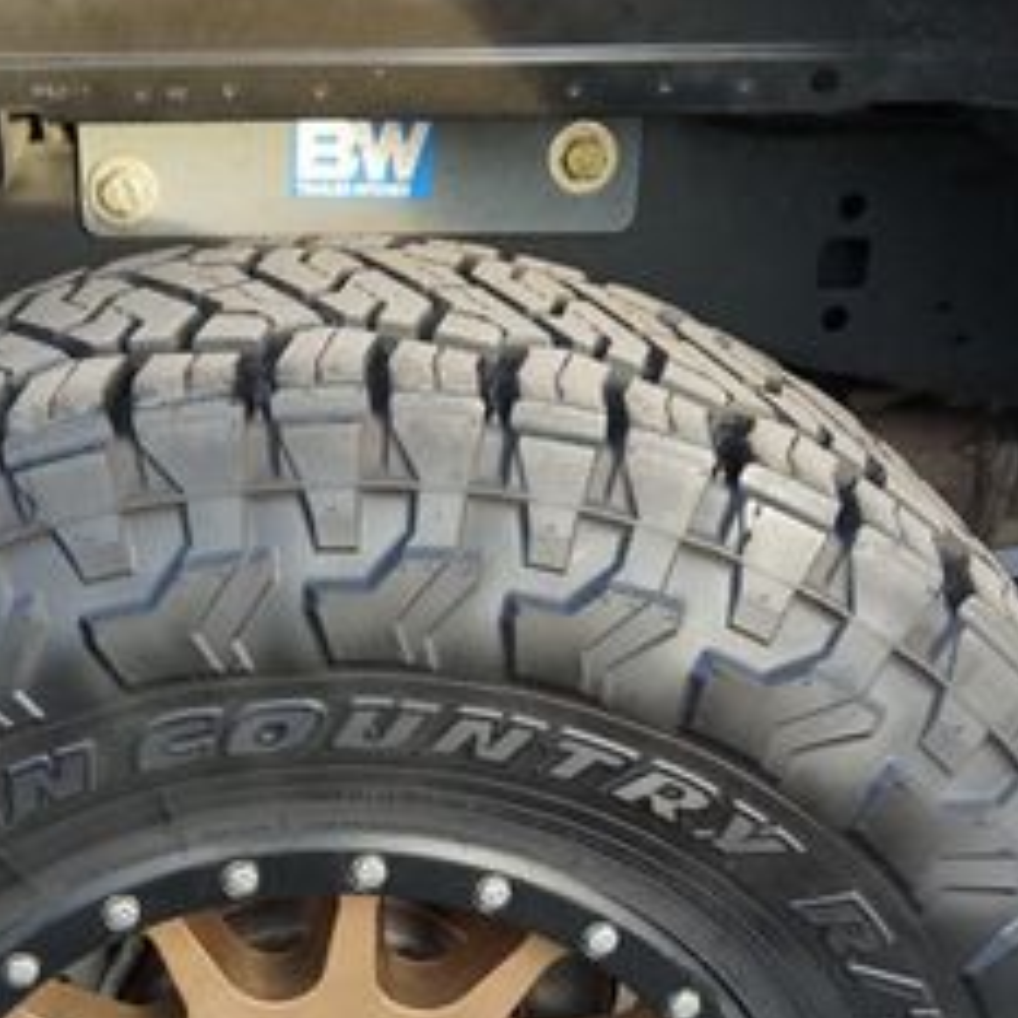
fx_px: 1863
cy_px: 918
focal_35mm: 56
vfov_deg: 29.3
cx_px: 258
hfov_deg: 30.1
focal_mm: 16
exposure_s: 1/160
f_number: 4
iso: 640
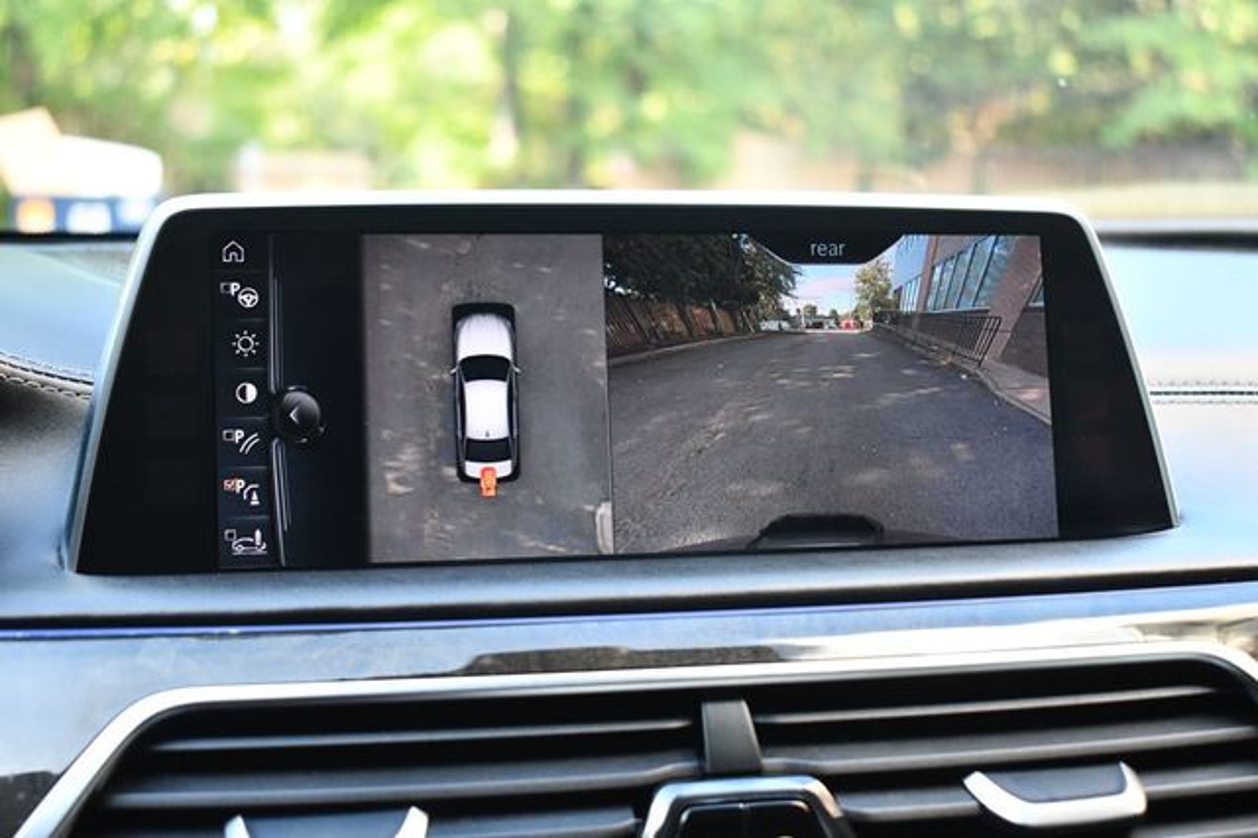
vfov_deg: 28.0
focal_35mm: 48
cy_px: 419
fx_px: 1676
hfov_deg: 41.1
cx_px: 629
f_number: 4.5
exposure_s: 1/125
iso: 1600
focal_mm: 32
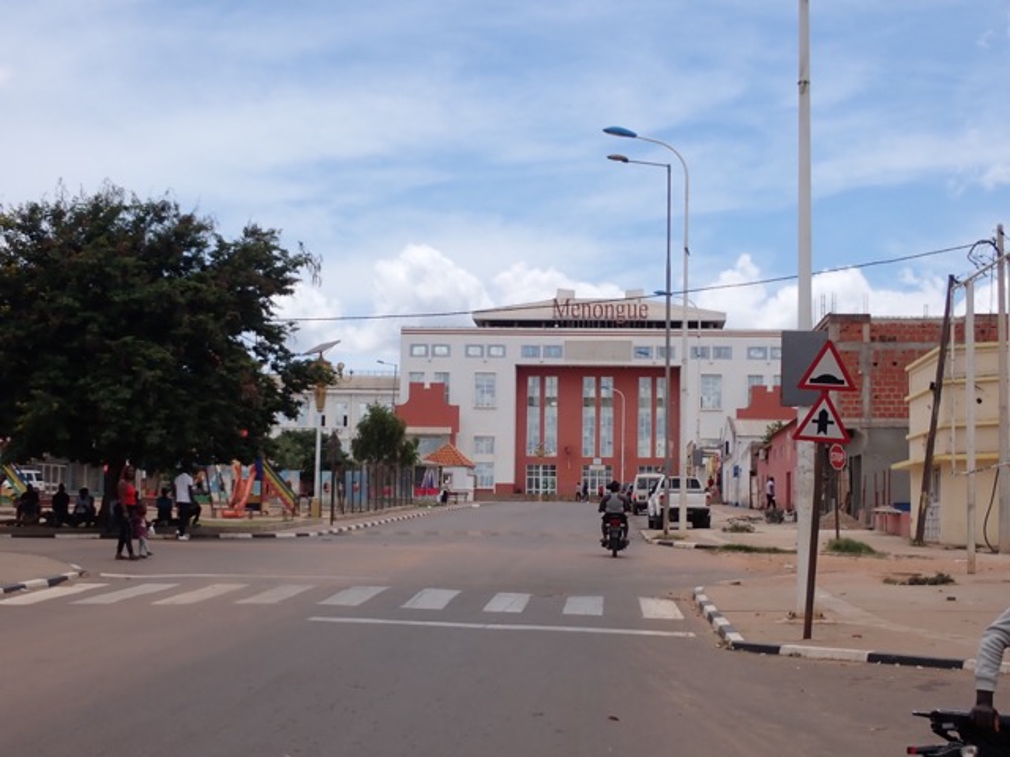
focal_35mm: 62
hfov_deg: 31.2
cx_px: 505
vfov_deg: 23.7
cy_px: 378
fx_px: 1809
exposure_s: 1/640
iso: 100
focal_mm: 11.09
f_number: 5
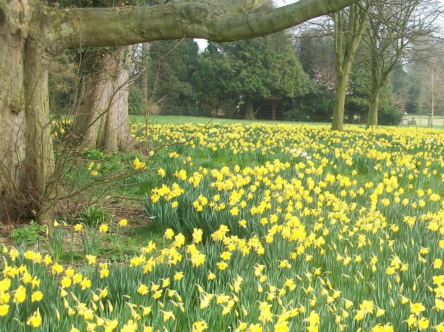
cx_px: 345
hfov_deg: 35.8
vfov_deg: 28.0
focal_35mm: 52
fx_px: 667
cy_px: 188
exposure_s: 1/250
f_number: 2.9
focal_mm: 5.7
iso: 80
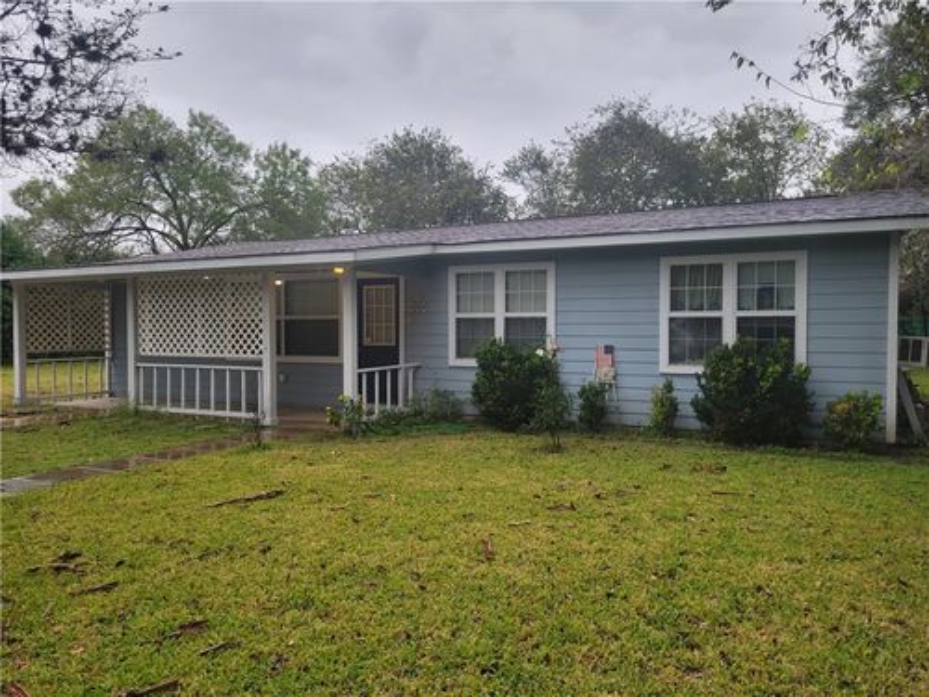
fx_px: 698
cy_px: 348
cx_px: 464
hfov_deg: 67.3
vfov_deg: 53.1
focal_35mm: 26
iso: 64
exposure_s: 1/119
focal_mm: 5.4
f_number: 1.8
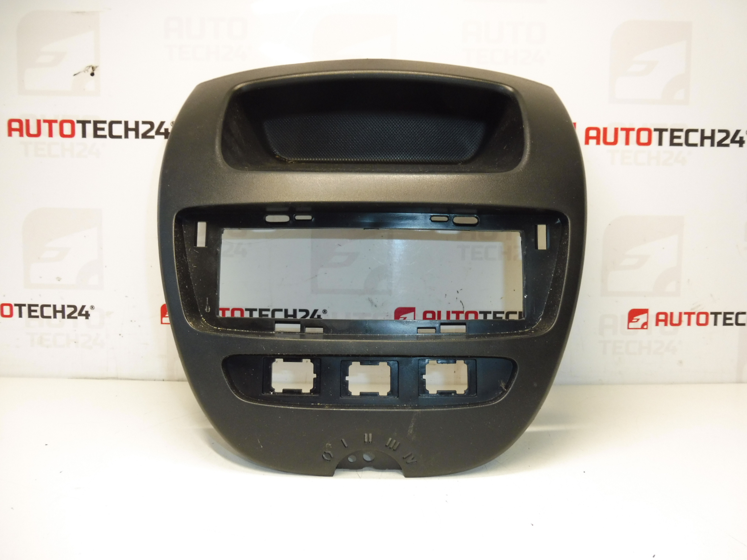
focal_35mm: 24
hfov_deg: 71.6
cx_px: 374
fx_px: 518
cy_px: 280
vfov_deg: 56.8
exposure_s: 1/60
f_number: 3.5
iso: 200
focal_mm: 4.3
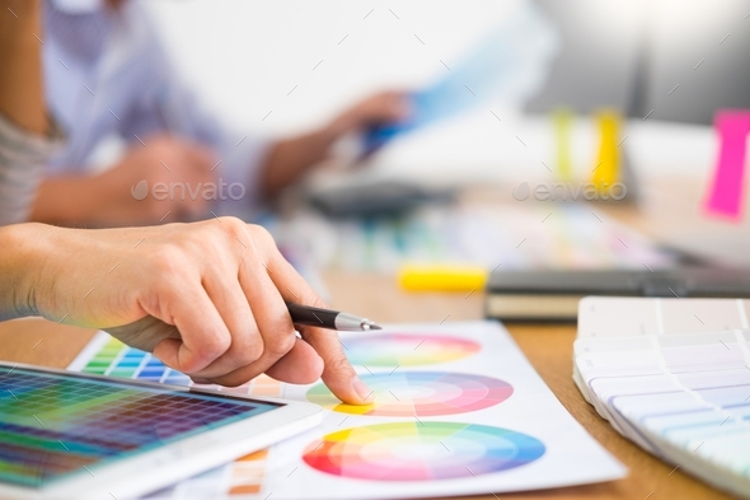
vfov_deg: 25.5
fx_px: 1104
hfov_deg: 37.5
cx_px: 375
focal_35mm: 53
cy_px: 250
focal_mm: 35
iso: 400
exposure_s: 1/125
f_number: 2
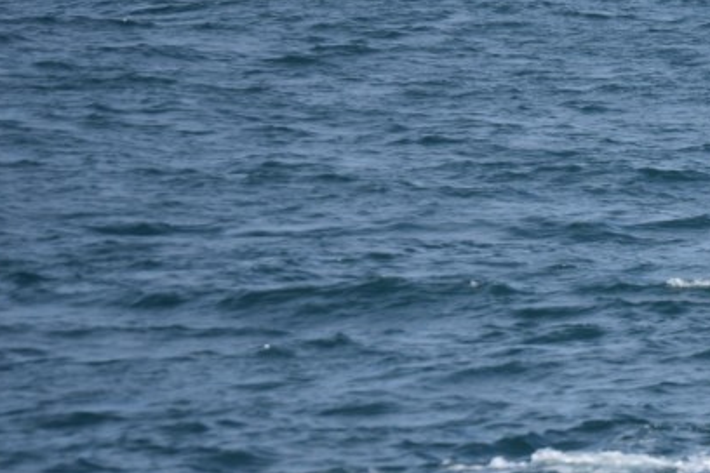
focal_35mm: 615
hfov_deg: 3.3
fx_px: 12135
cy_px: 372
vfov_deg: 2.2
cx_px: 837
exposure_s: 1/1600
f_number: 5.6
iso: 200
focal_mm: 155
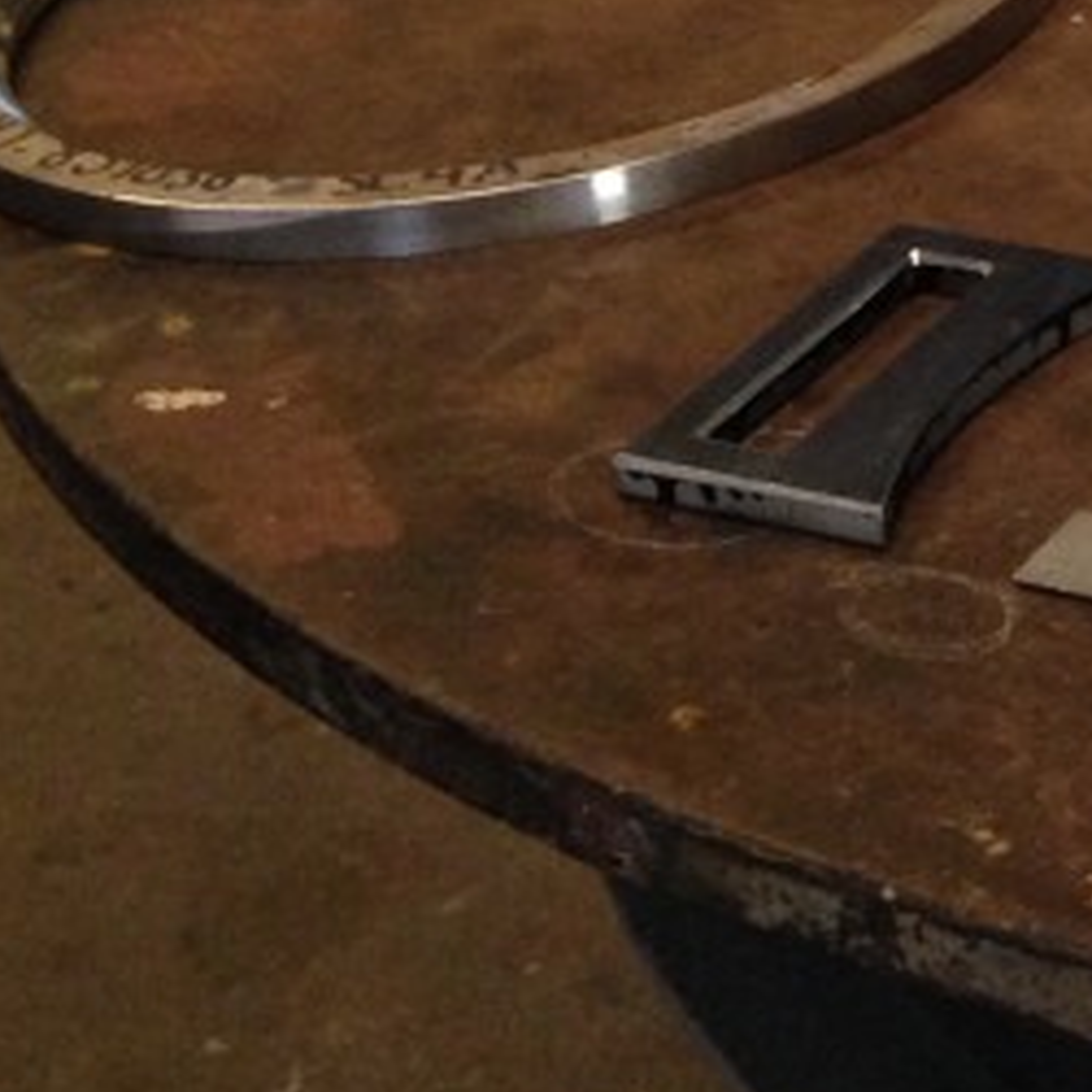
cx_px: 1906
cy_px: -174
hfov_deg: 13.3
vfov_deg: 14.3
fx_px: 4247
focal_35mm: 119
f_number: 2.4
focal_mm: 4.12
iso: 250
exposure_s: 1/20
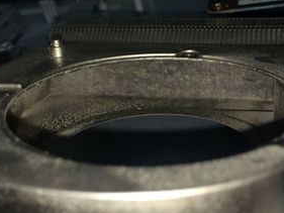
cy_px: 121
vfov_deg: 30.3
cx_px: 149
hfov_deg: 39.6
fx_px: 394
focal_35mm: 48
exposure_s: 1/193
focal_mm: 4.12
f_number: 2.2
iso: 32
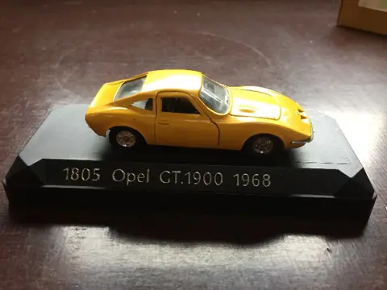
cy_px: 145
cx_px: 194
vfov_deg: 48.2
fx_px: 324
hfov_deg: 61.7
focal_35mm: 29
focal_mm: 4.15
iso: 100
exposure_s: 1/33
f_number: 2.2
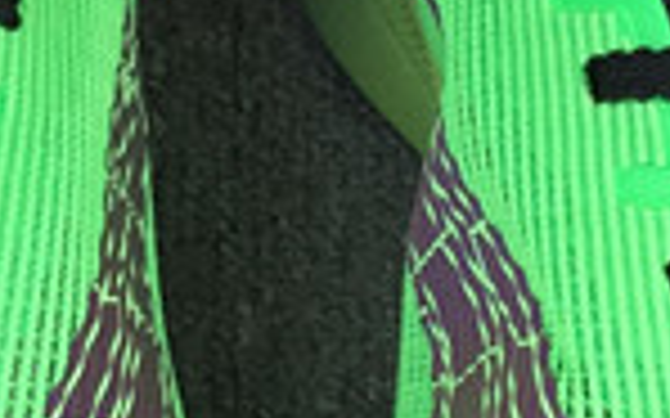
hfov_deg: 10.6
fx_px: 3614
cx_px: 252
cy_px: 155
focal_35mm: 198
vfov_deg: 6.6
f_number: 2.4
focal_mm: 3.3
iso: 25
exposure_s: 1/227
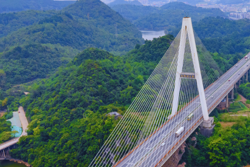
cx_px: 210
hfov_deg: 39.1
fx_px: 333
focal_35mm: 48
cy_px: 118
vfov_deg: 27.8
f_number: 2.8
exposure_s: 1/400
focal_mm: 4.5
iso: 100
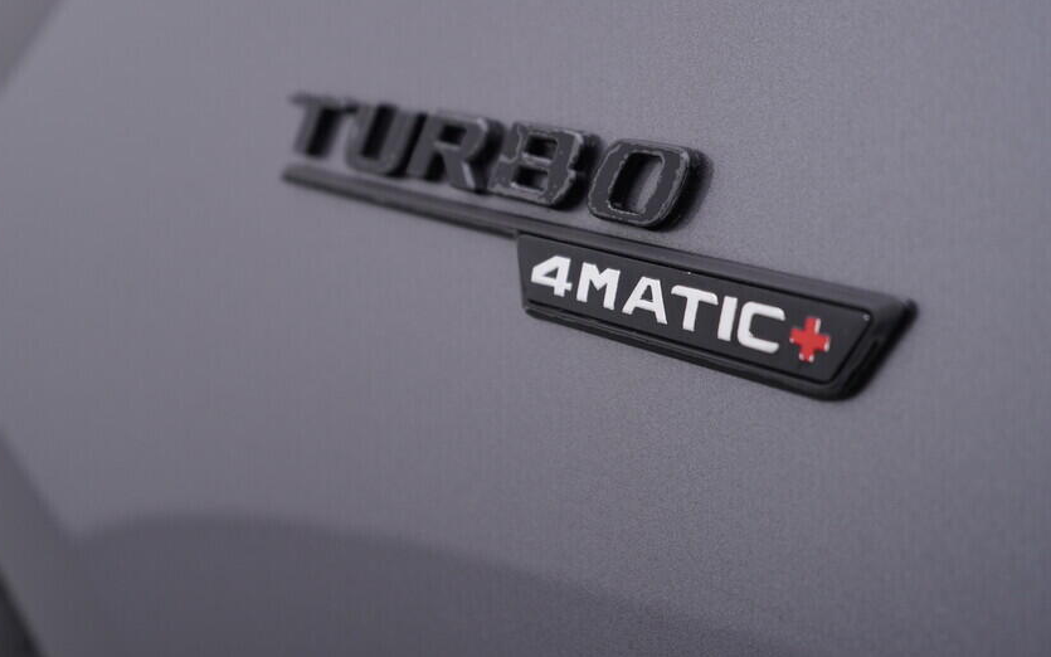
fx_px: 1289
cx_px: 427
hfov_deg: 44.2
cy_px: 235
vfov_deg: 28.5
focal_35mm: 45
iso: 125
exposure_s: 1/80
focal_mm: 24
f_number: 4
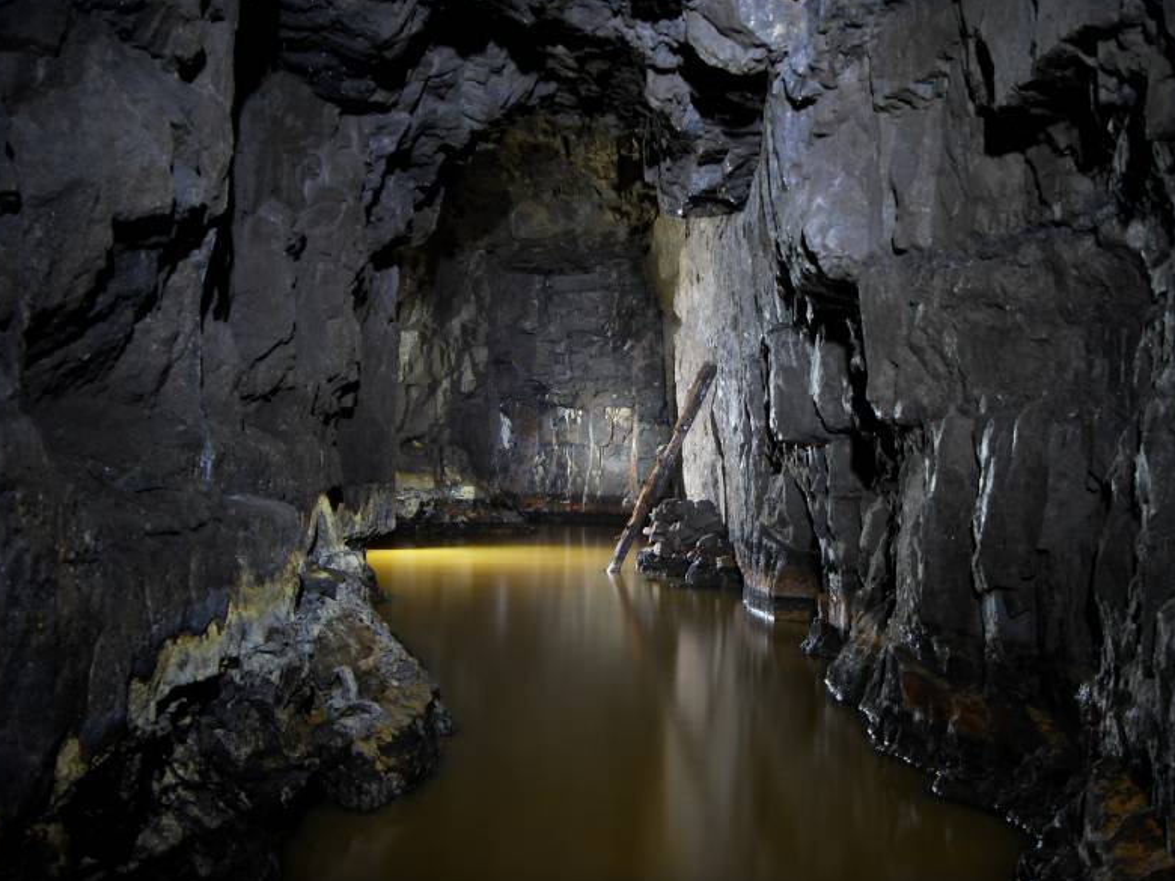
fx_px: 1358
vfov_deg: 36.0
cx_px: 584
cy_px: 437
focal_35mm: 40
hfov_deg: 46.8
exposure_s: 8
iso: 80
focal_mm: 6.6
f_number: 3.5
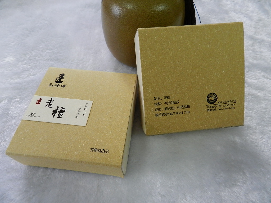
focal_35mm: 23
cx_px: 136
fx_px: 180
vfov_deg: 58.9
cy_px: 102
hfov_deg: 73.9
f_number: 3.4
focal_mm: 4
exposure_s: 1/25
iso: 400
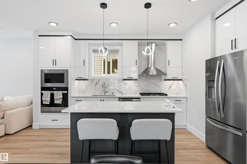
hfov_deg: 87.0
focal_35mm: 19
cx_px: 124
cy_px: 82
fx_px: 130
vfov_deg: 64.5
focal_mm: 19
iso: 100
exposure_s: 1/30
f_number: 8
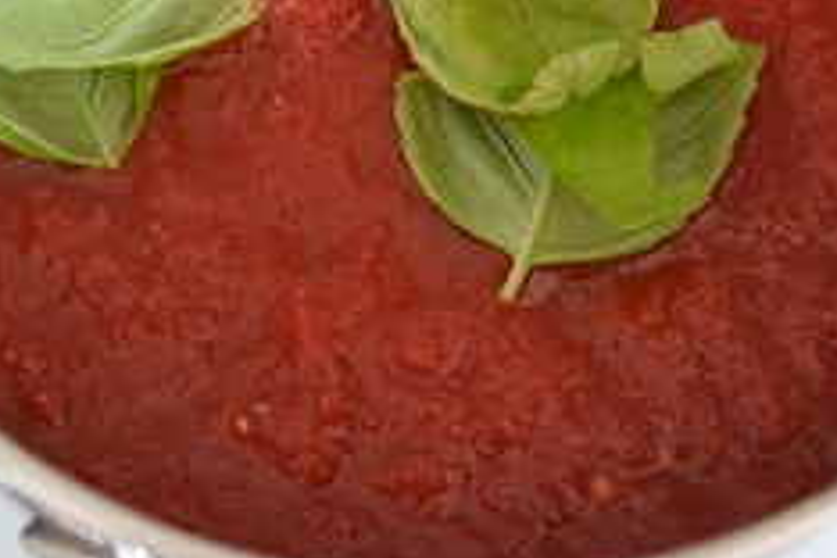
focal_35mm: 146
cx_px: 404
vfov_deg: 9.3
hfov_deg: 14.1
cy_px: -89
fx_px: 3394
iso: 3200
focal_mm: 38
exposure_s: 1/100
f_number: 5
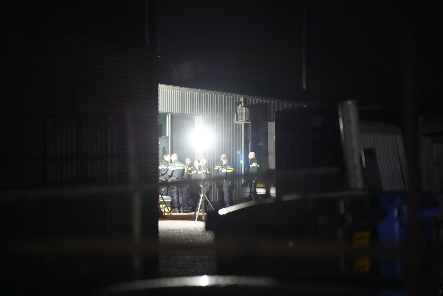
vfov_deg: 9.2
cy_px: 148
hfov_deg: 13.7
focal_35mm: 150
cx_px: 222
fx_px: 1847
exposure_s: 1/50
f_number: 2.8
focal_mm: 150
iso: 12800
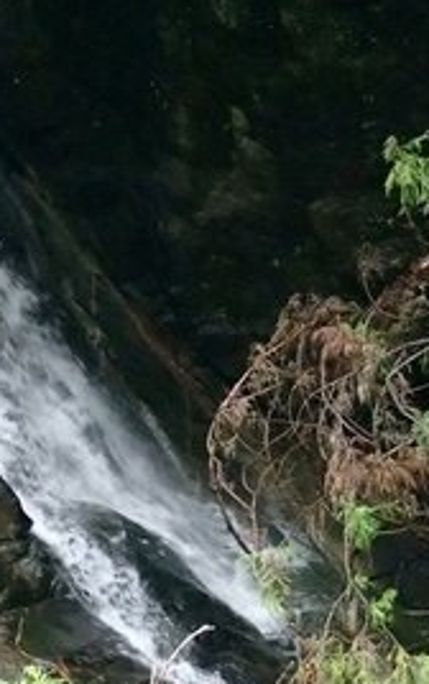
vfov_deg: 17.8
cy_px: 370
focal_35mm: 117
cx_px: -13
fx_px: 2184
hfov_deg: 11.1
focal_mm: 13.47
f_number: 4.2
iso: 3200
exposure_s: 1/80
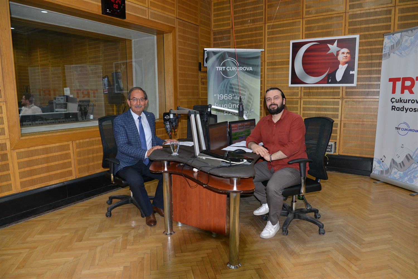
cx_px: 209
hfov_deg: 73.7
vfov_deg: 53.2
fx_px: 279
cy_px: 140
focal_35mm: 24
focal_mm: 24
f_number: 4.5
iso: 500
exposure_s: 1/60
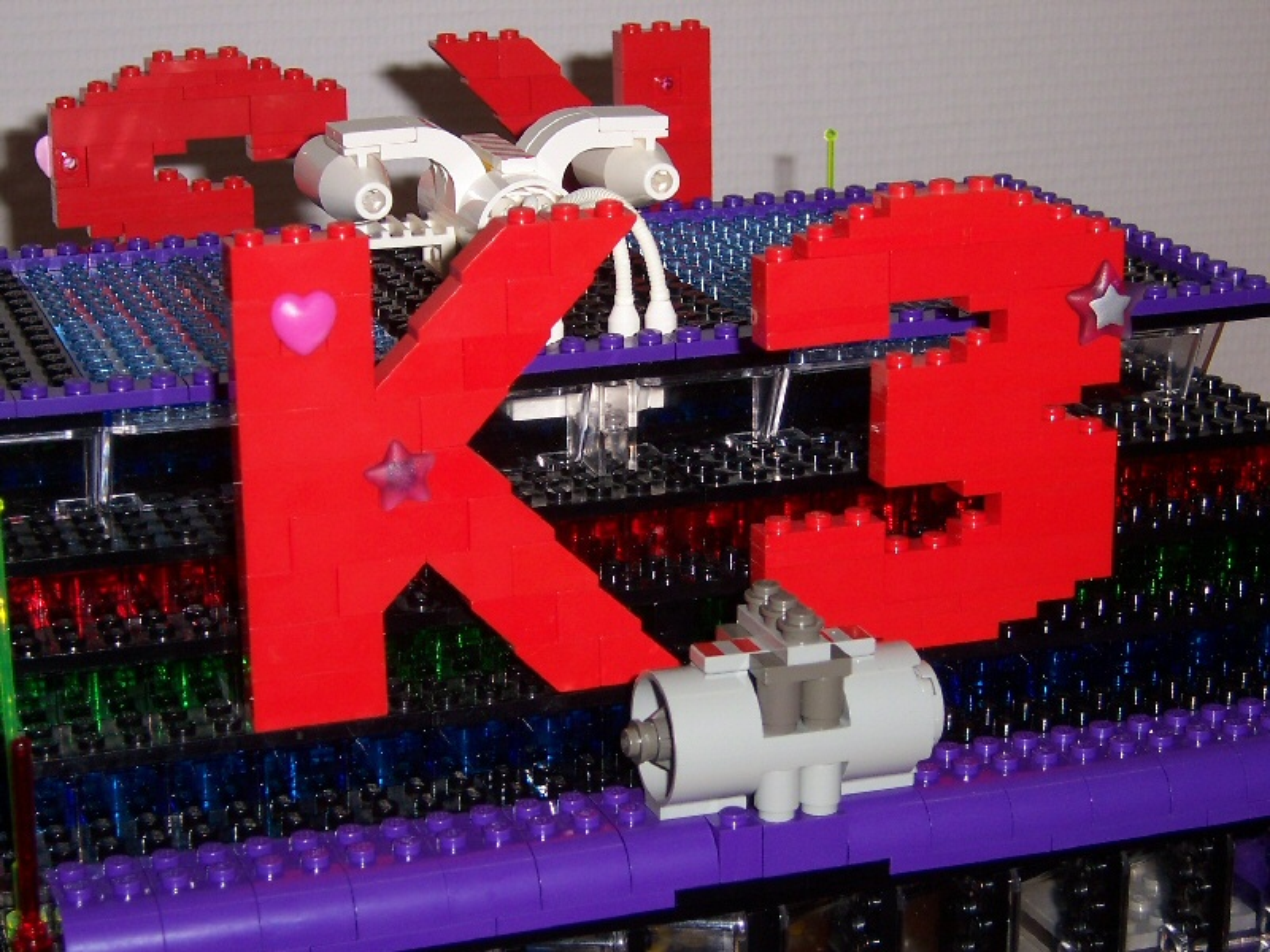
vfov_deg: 18.0
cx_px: 635
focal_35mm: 82
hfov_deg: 23.8
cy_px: 476
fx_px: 3008
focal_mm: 13.5
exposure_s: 1/90
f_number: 4.8
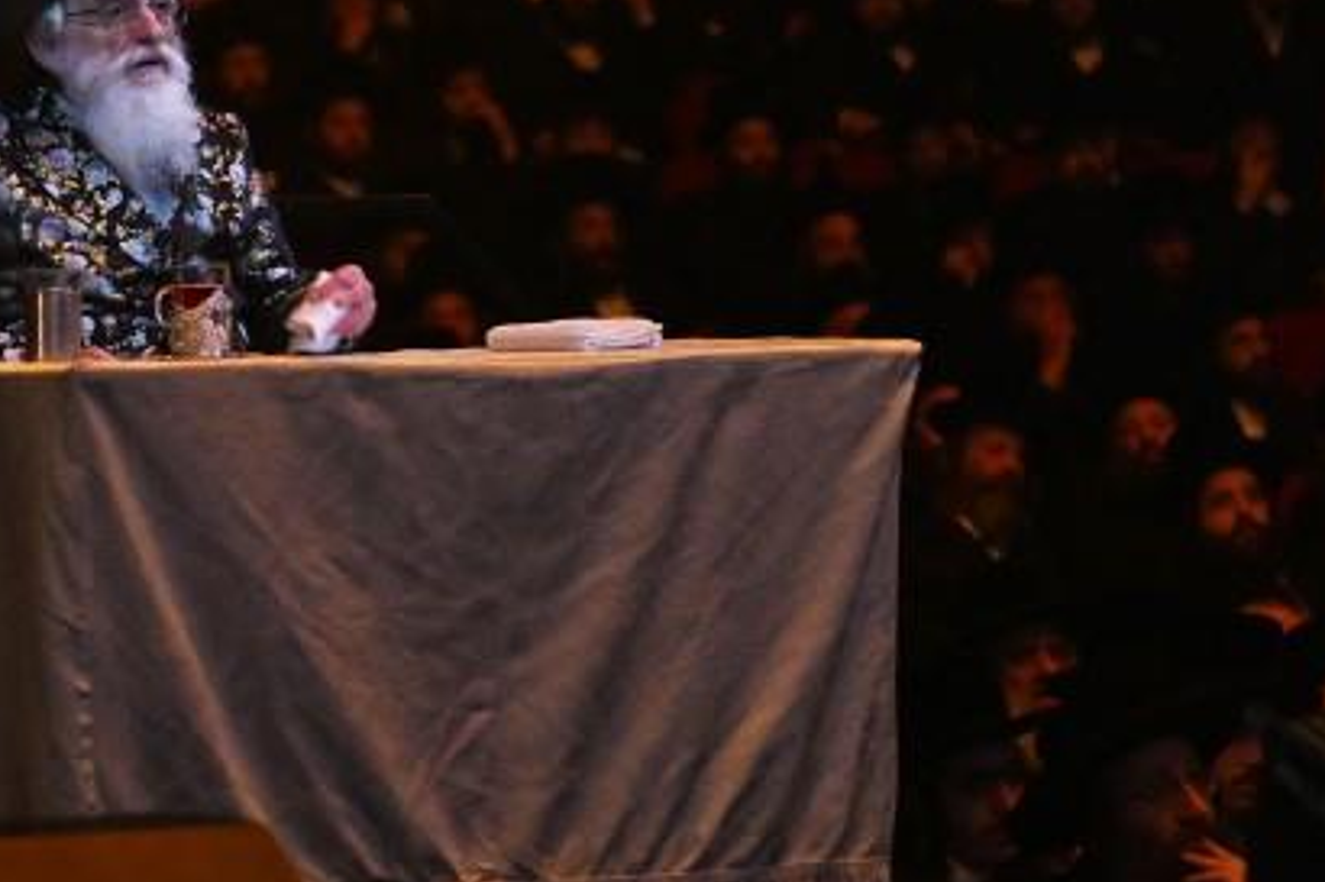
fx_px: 9639
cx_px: 145
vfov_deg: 5.2
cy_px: 103
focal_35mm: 262
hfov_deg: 7.8
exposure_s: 1/60
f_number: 2.8
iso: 3200
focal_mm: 70
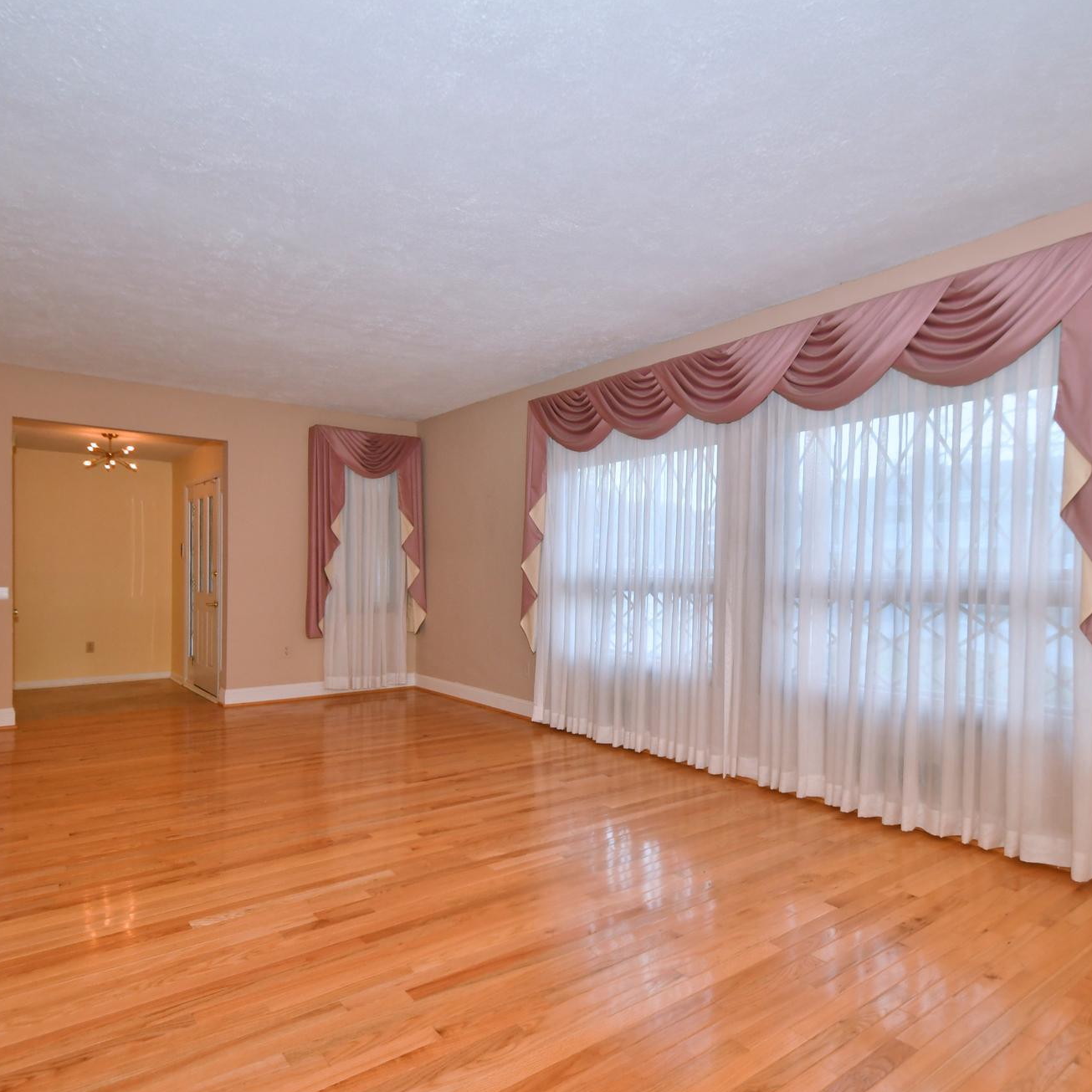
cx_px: 581
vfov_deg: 74.8
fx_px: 714
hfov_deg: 74.7
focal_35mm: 20
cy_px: 554
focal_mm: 10
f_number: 4
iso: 400
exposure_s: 1/125
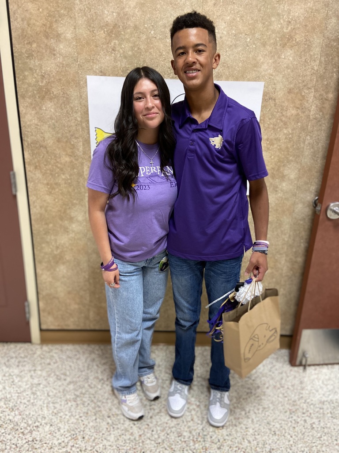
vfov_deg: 67.3
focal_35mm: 26
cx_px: 170
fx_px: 339
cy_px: 226
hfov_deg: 53.1
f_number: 1.8
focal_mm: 4.25
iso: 400
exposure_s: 1/60
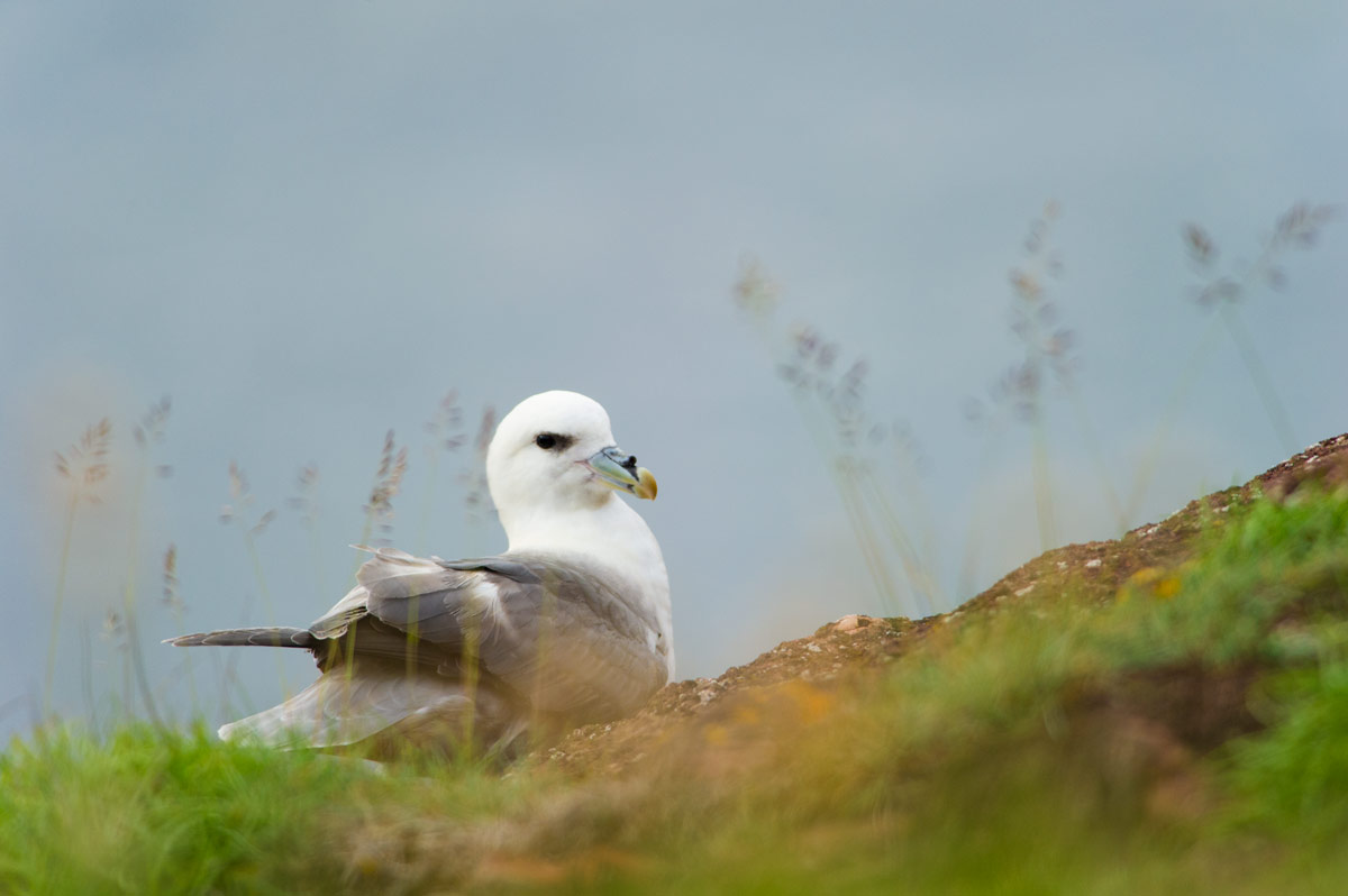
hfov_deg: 4.1
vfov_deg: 2.7
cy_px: 448
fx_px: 18706
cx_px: 674
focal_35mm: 500
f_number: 6.7
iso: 1250
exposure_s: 1/800
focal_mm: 500
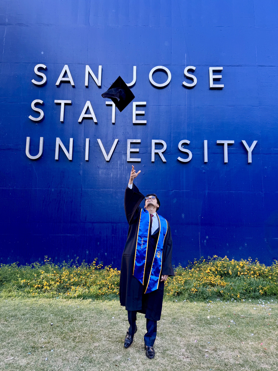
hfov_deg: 56.8
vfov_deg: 71.6
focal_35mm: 24
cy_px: 186
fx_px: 257
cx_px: 139
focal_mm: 6.76
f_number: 1.78
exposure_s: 1/121
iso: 80
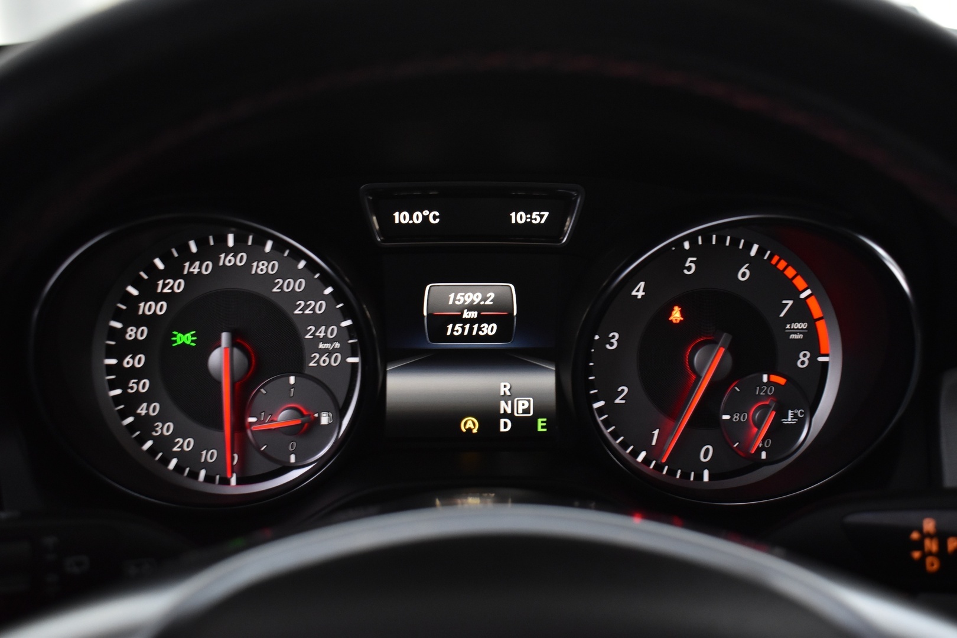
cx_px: 478
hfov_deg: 43.6
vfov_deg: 29.9
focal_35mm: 45
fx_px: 1196
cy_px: 319
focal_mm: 30
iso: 1250
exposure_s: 1/20
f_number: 5
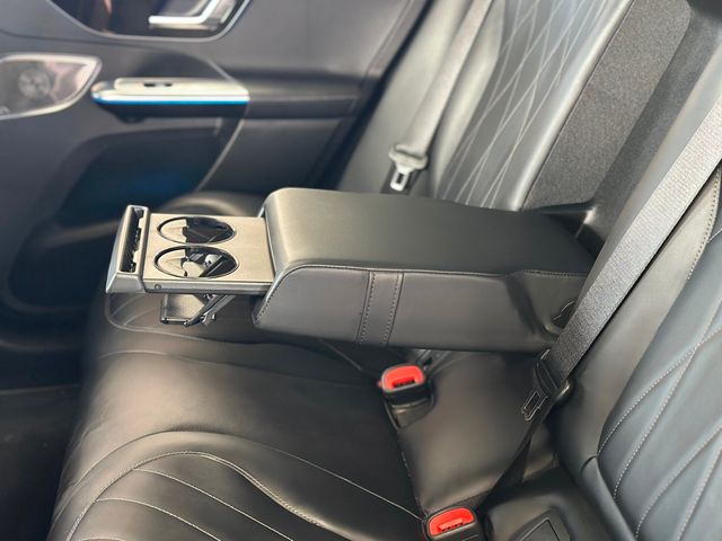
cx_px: 361
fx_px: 1001
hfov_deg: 39.7
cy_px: 270
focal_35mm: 48
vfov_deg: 30.3
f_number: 1.78
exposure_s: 1/40
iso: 500
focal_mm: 6.86
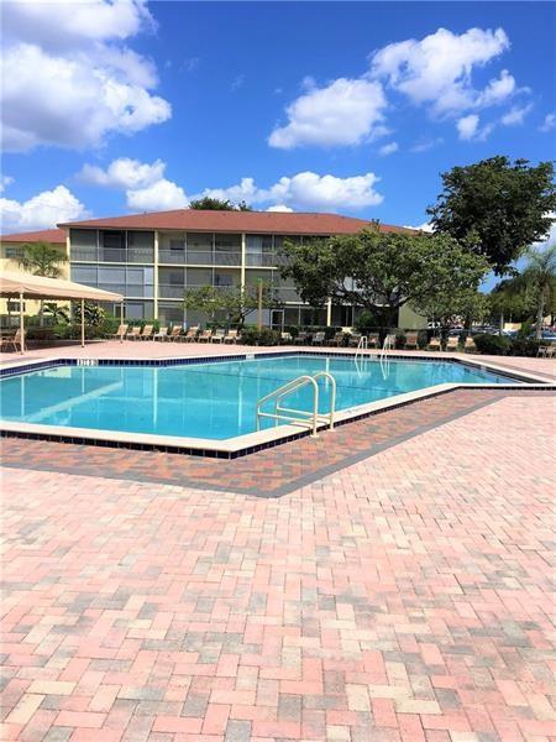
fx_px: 621
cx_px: 278
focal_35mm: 29
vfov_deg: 61.7
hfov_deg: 48.2
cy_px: 371
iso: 25
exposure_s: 1/2849
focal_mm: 4.15
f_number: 2.2
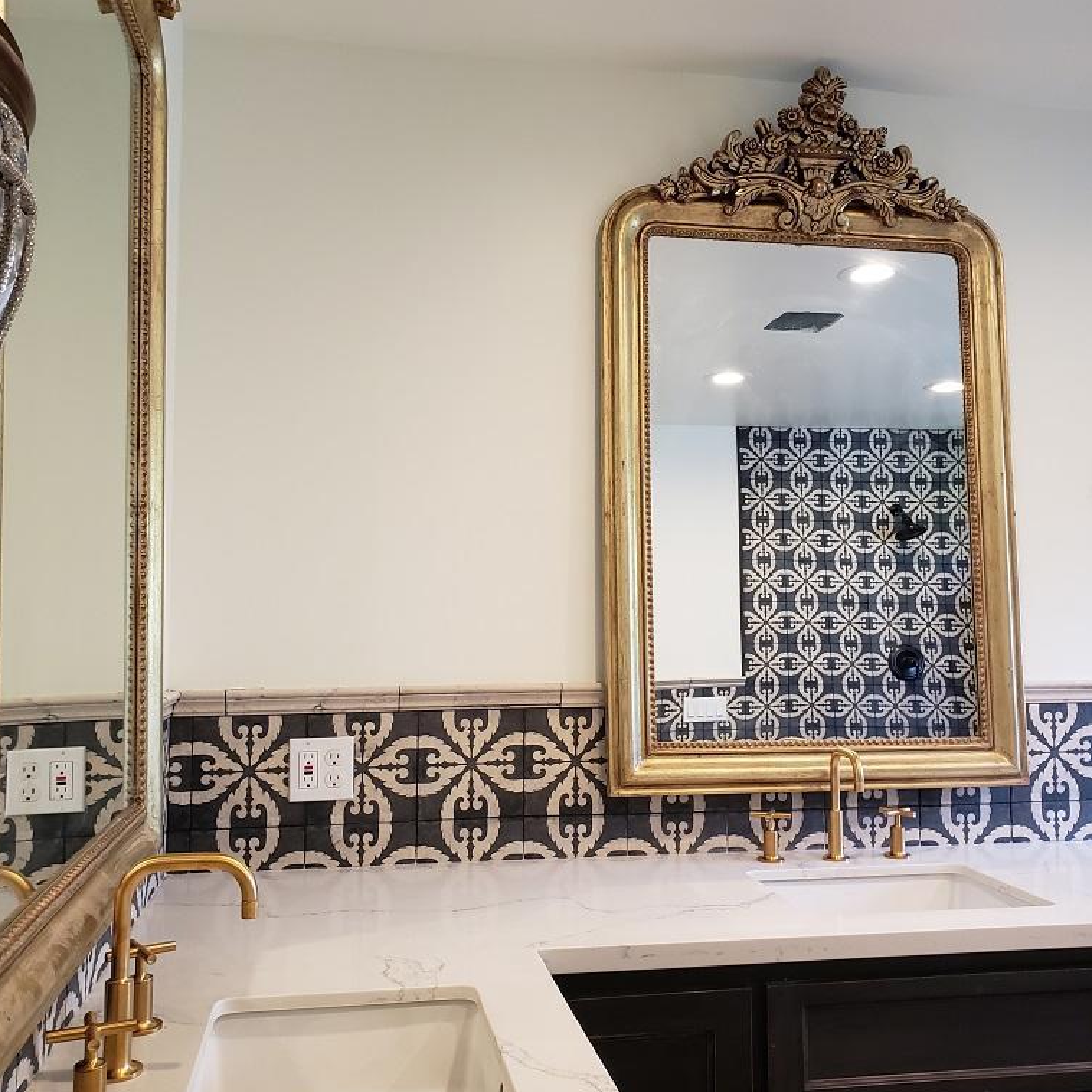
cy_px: 549
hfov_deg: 52.5
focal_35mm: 31
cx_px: 544
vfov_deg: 52.5
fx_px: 1106
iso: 200
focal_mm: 4.3
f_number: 2.4
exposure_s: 1/60
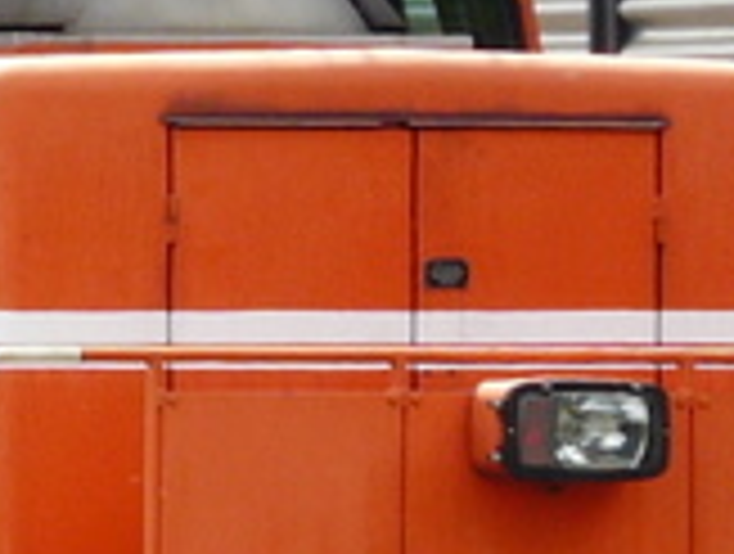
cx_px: -45
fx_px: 40186
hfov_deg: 1.0
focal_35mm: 1891
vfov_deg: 0.8
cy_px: 302
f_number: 5
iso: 100
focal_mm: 50.7
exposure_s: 1/250
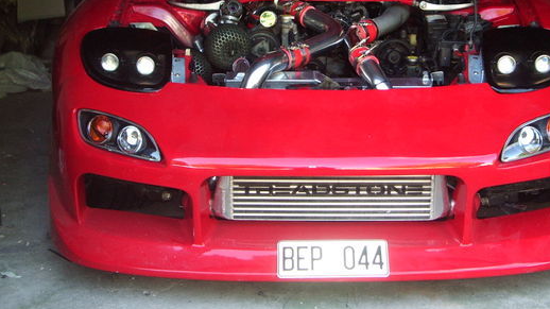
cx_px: 323
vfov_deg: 18.1
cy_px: 83
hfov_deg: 31.8
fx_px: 962
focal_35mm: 66
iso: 200
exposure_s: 1/50
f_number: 3.1
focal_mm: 8.2
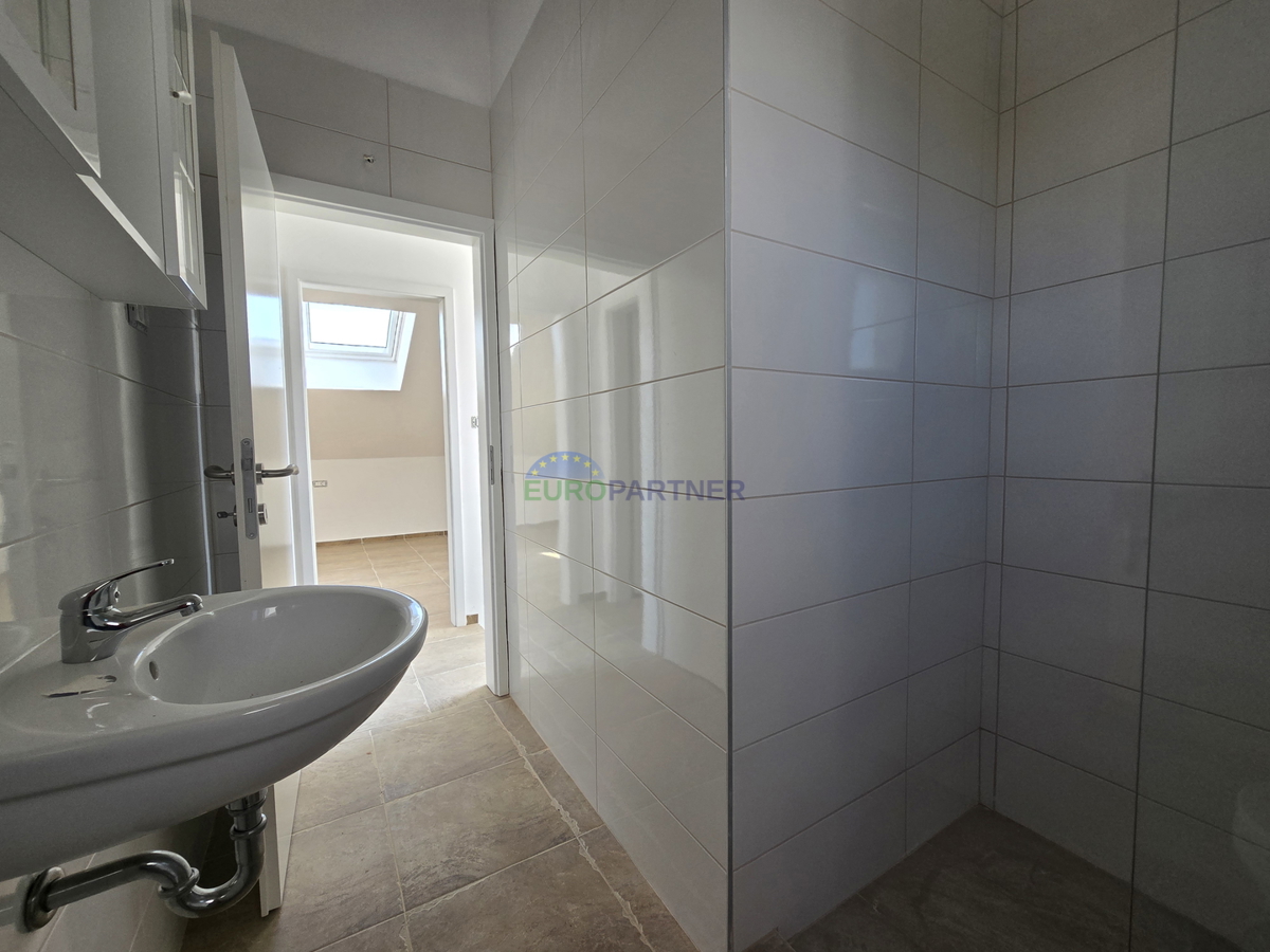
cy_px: 476
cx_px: 635
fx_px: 477
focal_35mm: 13
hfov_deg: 106.2
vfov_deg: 89.9
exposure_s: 1/120
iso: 64
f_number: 2.2
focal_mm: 2.2
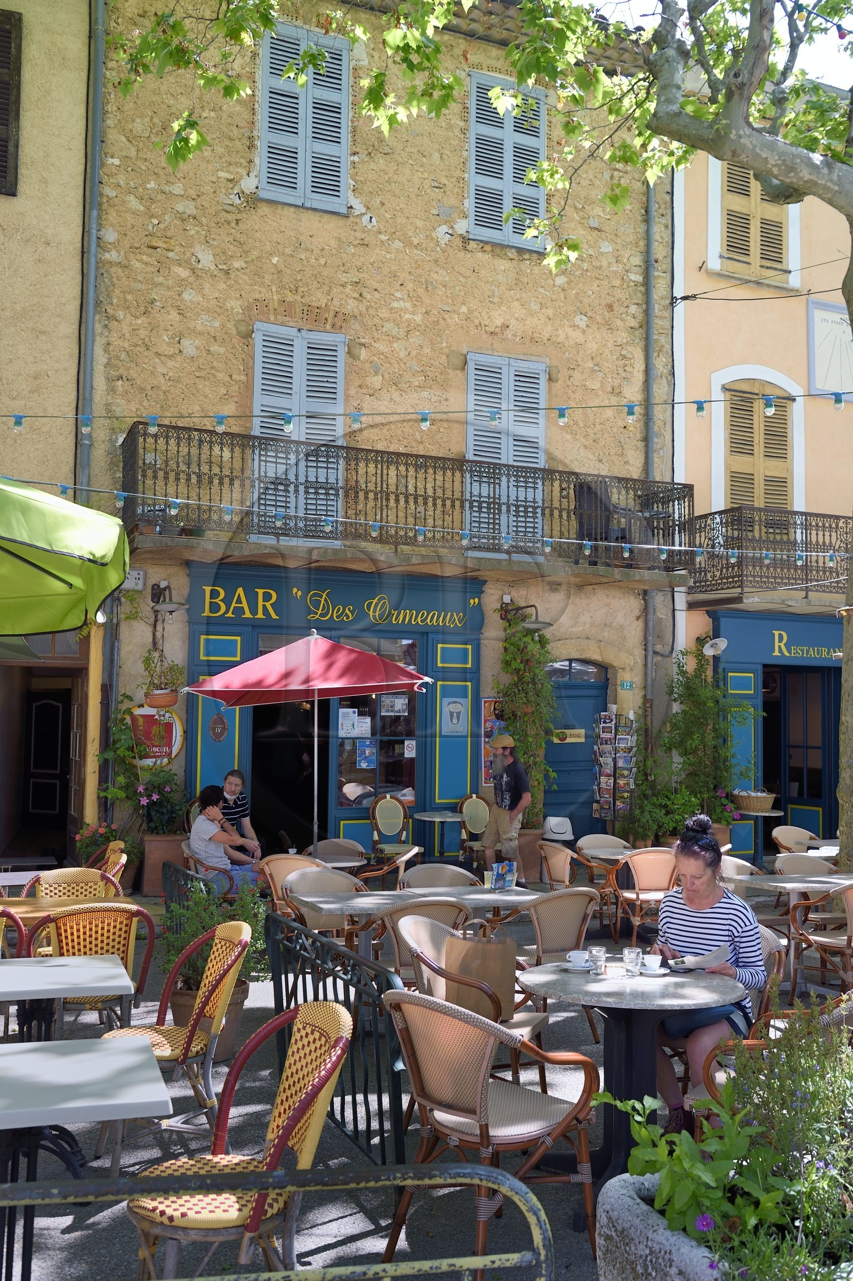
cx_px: 426
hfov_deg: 41.1
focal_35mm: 32
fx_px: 1139
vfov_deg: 58.7
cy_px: 640
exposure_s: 1/125
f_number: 9
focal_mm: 32
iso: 200
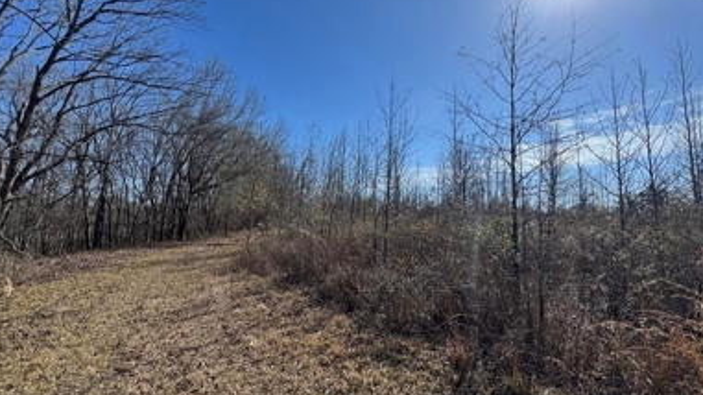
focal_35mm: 16
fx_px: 298
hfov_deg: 99.4
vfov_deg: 67.0
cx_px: 340
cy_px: 190
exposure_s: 1/2273
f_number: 2.2
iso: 40
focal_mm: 2.22
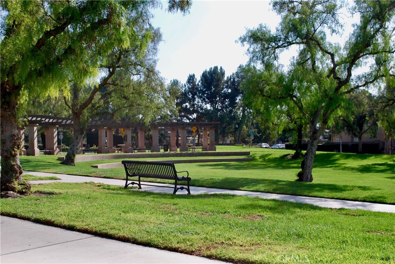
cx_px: 198
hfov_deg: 43.6
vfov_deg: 29.9
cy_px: 132
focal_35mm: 45
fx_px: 494
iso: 100
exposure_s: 1/200
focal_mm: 30
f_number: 7.1
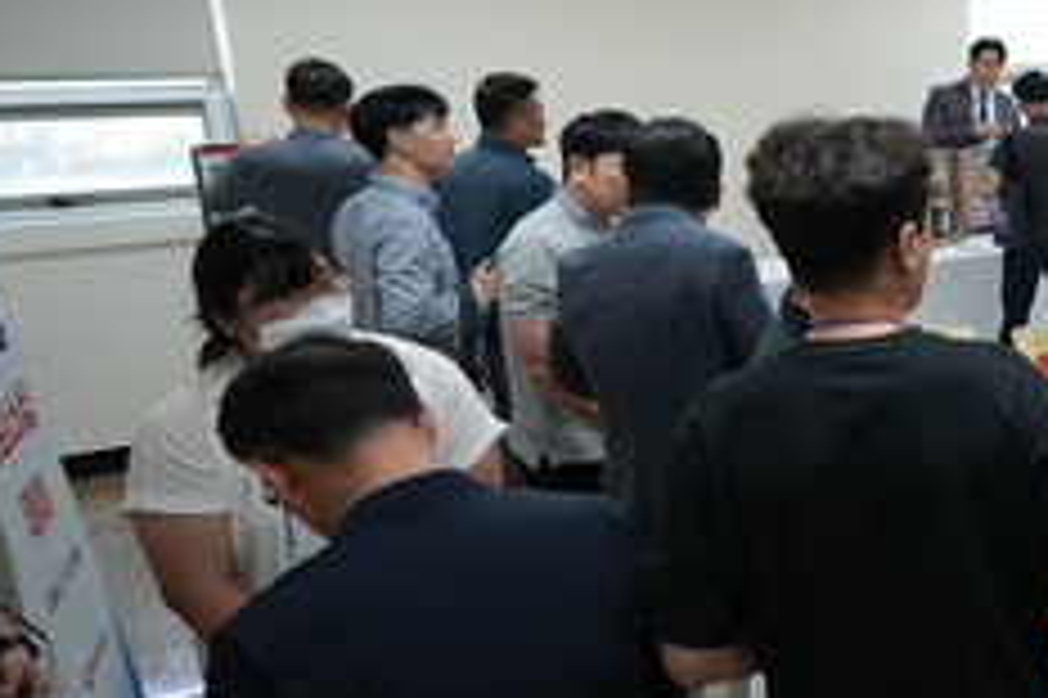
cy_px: 344
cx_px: 1390
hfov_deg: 32.4
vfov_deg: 30.5
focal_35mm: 44
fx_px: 1280
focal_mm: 16
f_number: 2.8
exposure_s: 1/320
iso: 1250
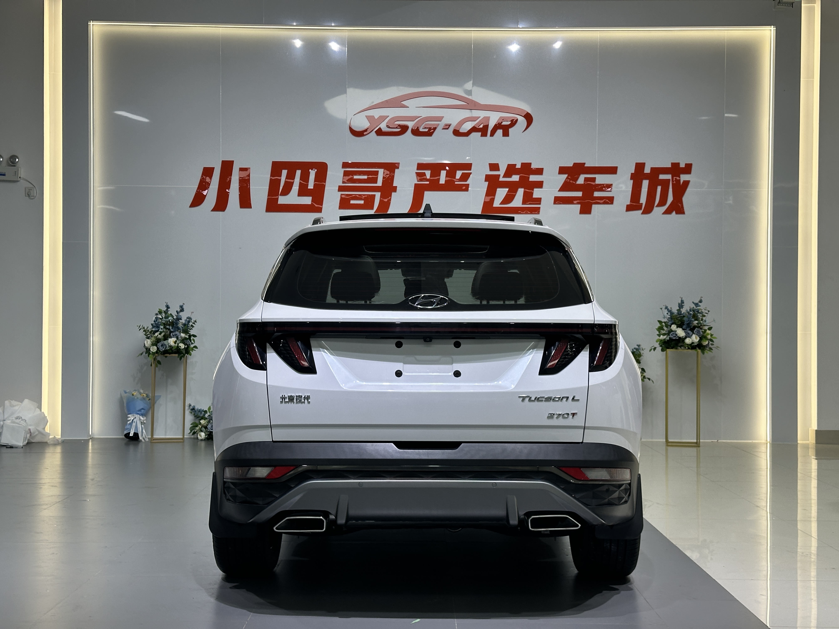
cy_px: 314
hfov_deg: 39.7
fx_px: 1163
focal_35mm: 48
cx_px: 420
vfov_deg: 30.3
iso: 50
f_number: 1.78
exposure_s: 1/154
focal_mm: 6.86
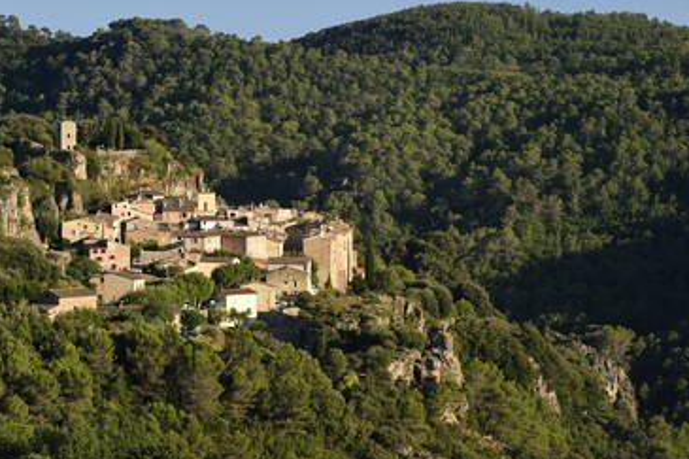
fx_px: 2755
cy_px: 217
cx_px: 304
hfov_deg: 14.3
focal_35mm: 144
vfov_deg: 9.5
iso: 200
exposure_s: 1/250
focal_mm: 125
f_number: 10
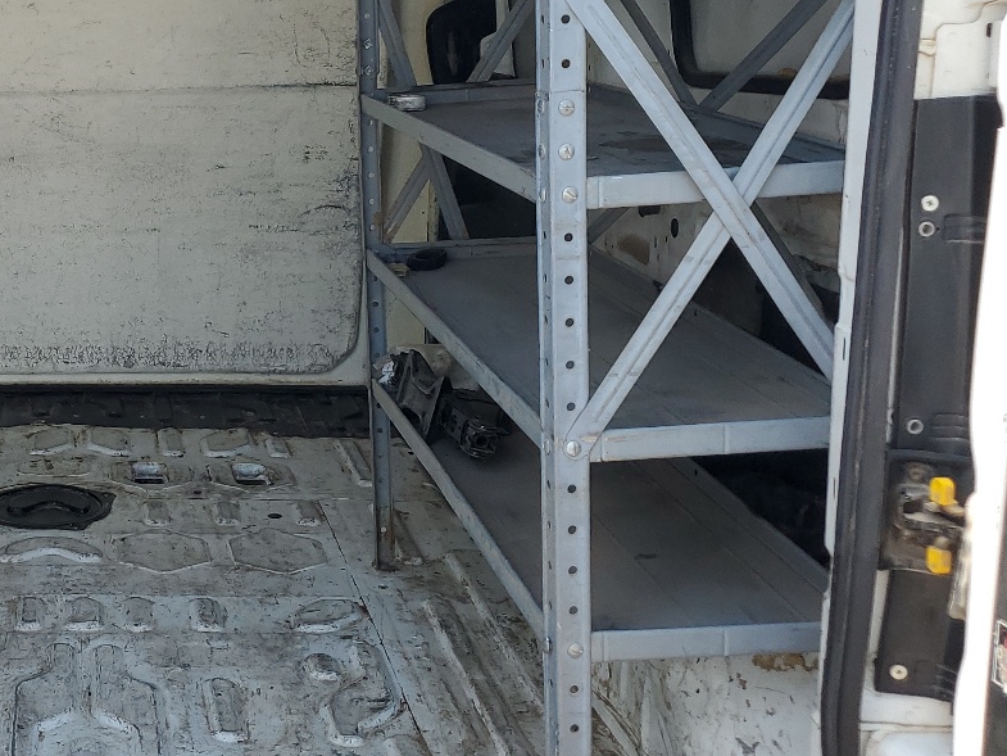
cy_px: 280
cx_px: 49
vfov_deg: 27.4
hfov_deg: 33.7
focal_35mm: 53
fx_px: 1542
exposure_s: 1/625
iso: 50
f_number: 1.5
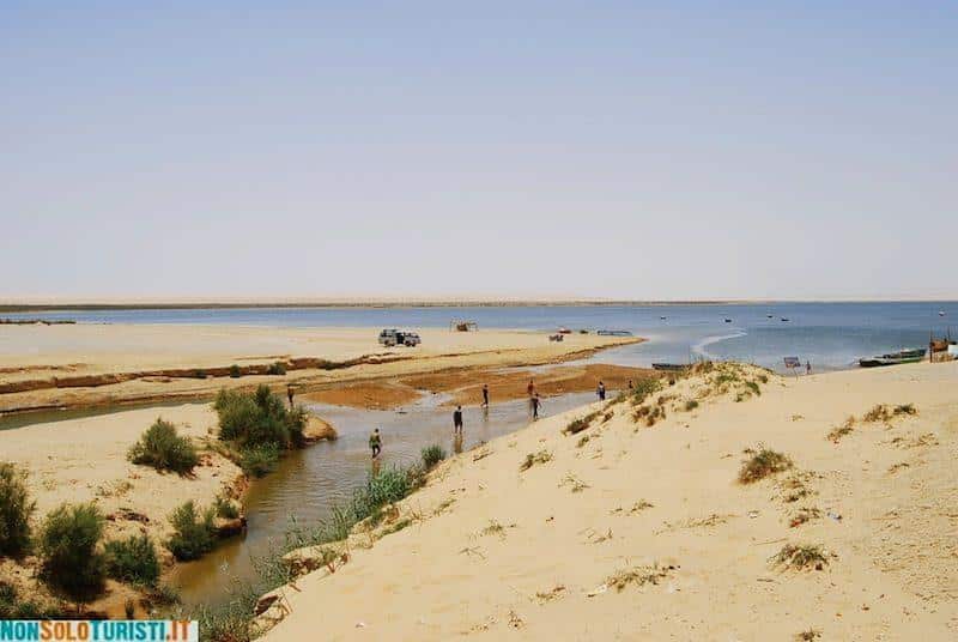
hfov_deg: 57.2
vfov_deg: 40.1
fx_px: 879
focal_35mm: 33
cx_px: 479
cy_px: 321
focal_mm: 22
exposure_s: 1/320
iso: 100
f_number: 9
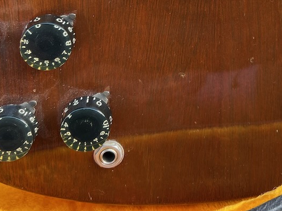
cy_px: -35
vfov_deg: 21.7
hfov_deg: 30.2
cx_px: 215
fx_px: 513
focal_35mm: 63
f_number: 1.5
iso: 50
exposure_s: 1/121
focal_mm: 5.7
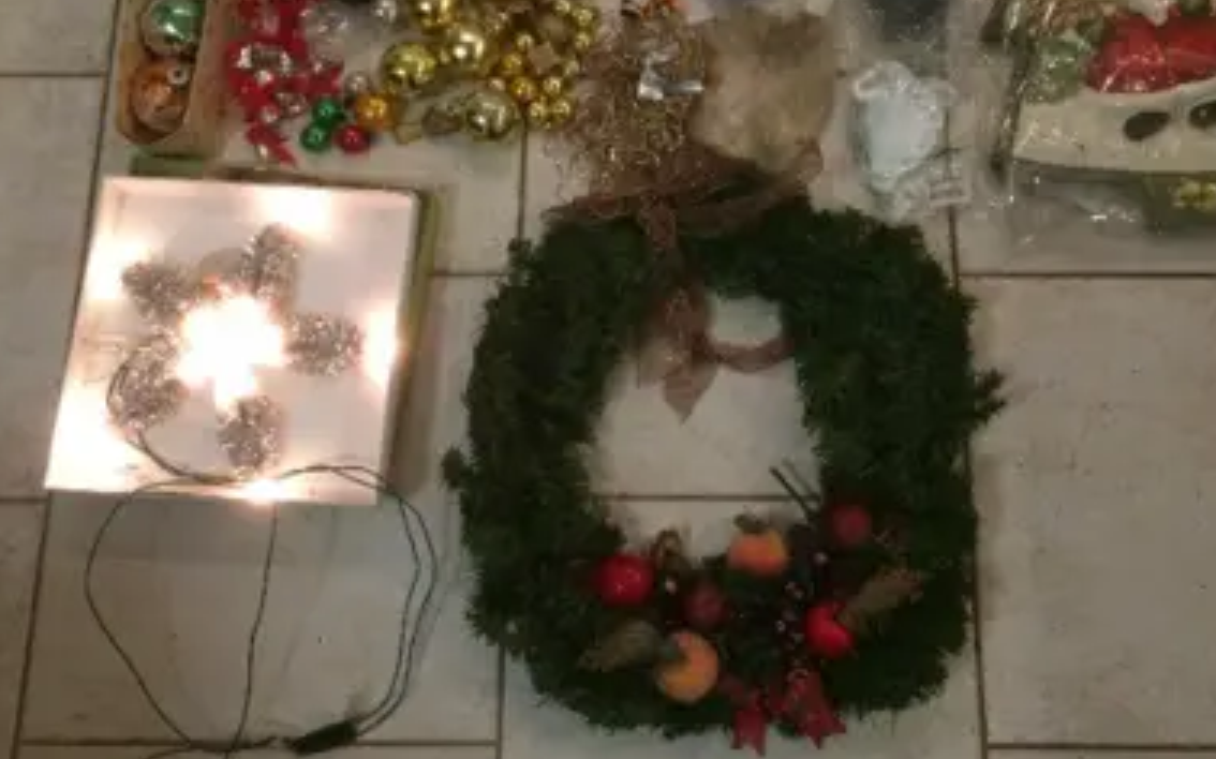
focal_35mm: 39
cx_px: 692
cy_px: 235
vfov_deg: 32.4
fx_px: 1292
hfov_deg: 50.2
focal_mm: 4.15
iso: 320
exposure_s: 1/33
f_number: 2.2
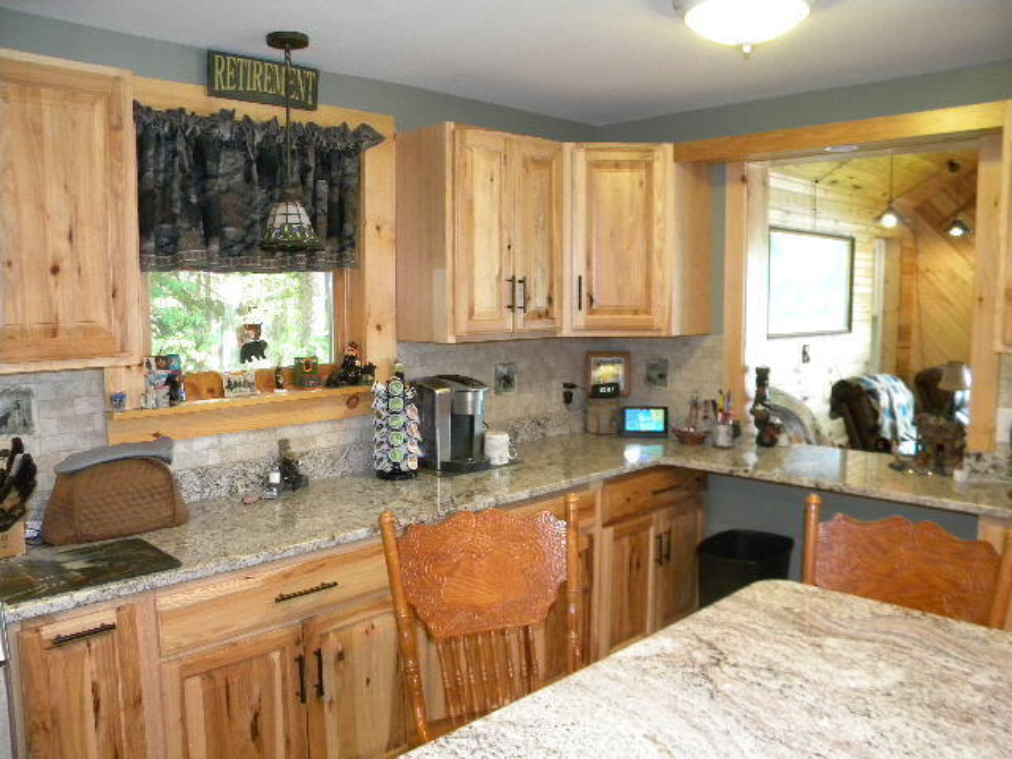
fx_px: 819
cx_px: 506
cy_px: 380
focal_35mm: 28
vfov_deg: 49.7
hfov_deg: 63.4
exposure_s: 1/26
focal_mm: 5
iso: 400
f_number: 3.5
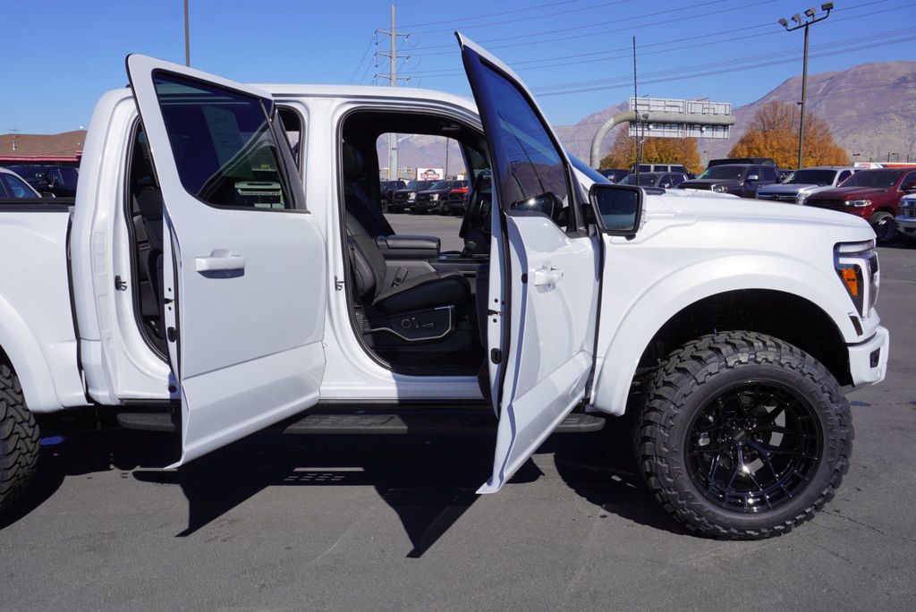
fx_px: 764
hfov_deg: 61.9
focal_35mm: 30
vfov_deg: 43.7
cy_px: 306
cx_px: 458
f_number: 10
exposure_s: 1/200
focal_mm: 20
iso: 100
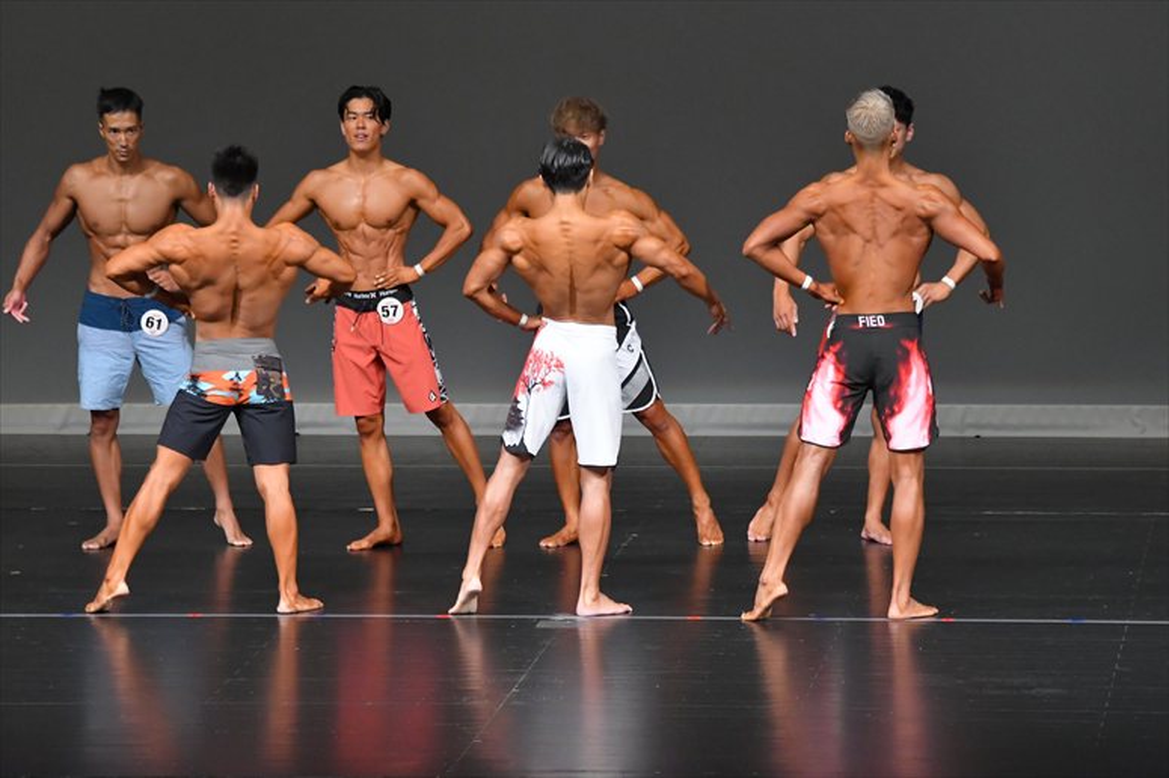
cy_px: 389
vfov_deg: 5.7
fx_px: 7790
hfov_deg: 8.6
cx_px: 584
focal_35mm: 240
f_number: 5.6
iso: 4000
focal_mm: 160
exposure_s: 1/400
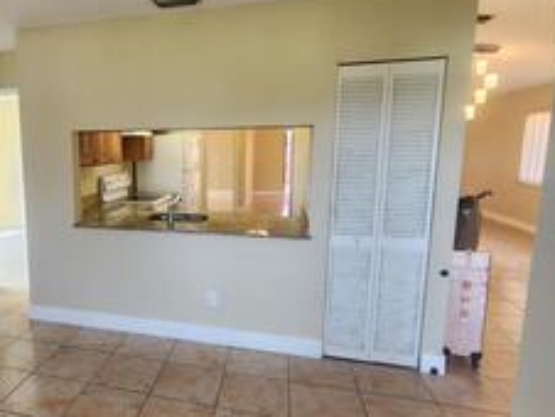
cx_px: 138
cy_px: 216
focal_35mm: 23
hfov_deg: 68.9
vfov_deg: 59.0
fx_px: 369
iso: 250
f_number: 2.2
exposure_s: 1/60
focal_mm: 2.2
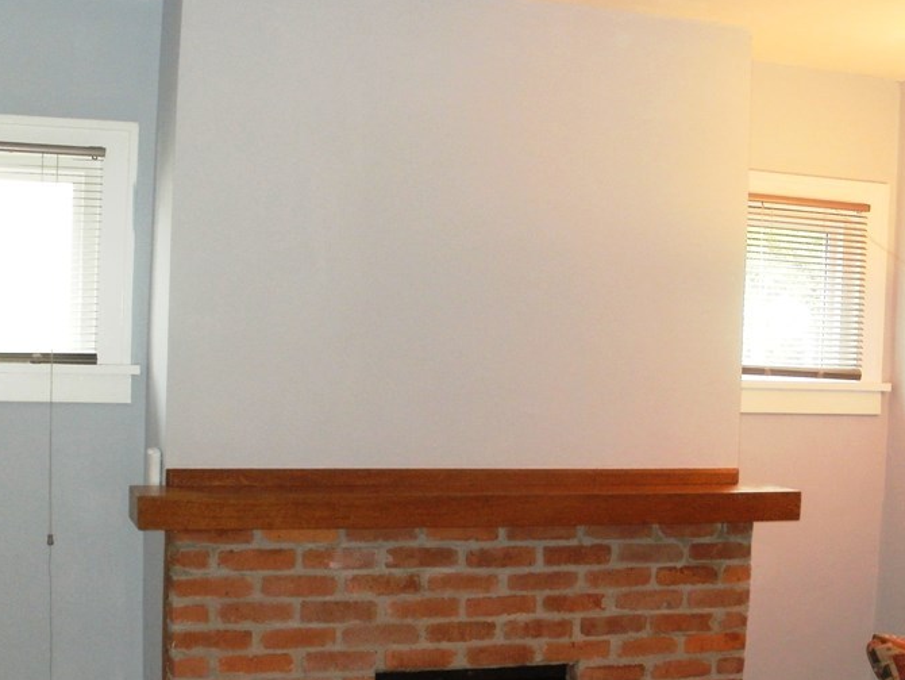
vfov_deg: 26.4
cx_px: 527
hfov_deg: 34.8
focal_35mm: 55
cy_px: 468
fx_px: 1438
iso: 320
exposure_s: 1/30
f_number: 3.5
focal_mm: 6.3
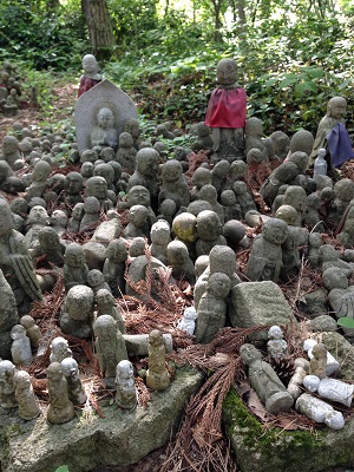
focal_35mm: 33
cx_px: 177
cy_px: 236
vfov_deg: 55.4
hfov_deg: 42.9
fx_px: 450
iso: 50
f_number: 2.4
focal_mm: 4.12
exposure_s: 1/30
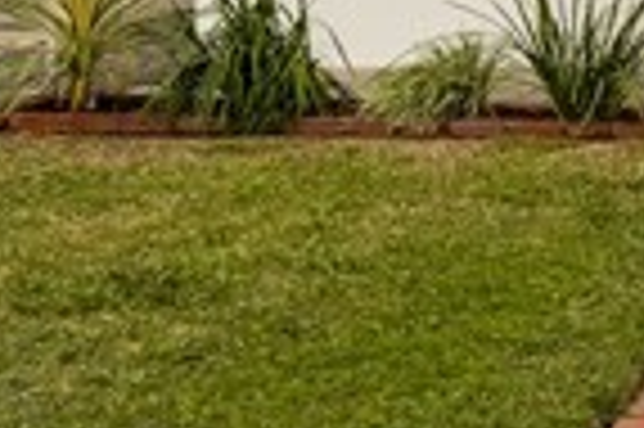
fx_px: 1720
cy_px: -144
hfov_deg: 17.9
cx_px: 1081
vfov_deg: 13.6
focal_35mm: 96
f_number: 10
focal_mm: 21.5
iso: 160
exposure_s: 1/160
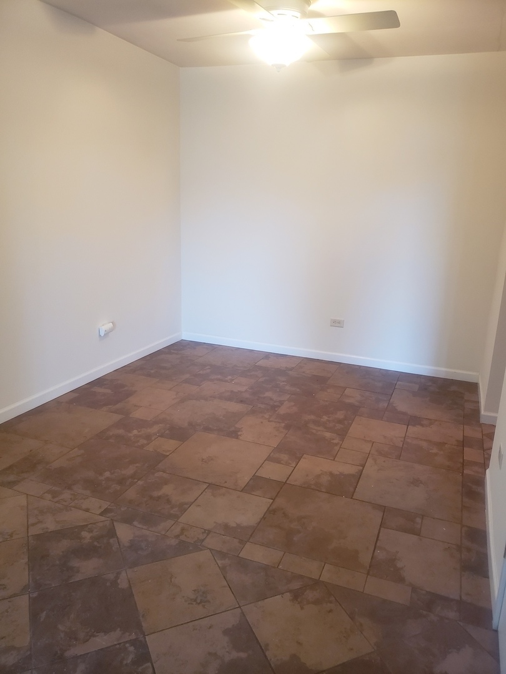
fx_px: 507
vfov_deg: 67.3
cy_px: 337
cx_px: 253
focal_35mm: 26
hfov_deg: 53.1
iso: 320
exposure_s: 1/40
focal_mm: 4.3
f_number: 1.5
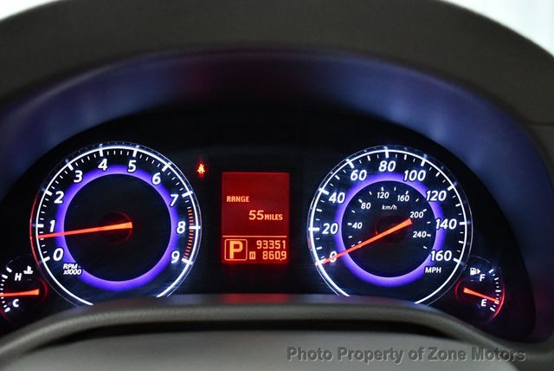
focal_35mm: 36
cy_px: 186
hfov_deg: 53.1
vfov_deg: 36.9
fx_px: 554
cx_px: 277
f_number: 3.5
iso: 3200
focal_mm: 18
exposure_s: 1/125
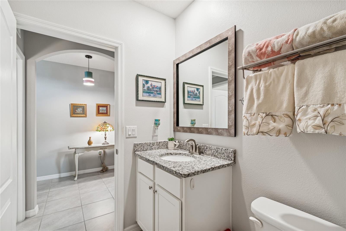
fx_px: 144
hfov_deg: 100.4
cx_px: 173
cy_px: 116
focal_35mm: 15
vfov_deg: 77.3
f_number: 7.1
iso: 100
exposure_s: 1/4
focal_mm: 10
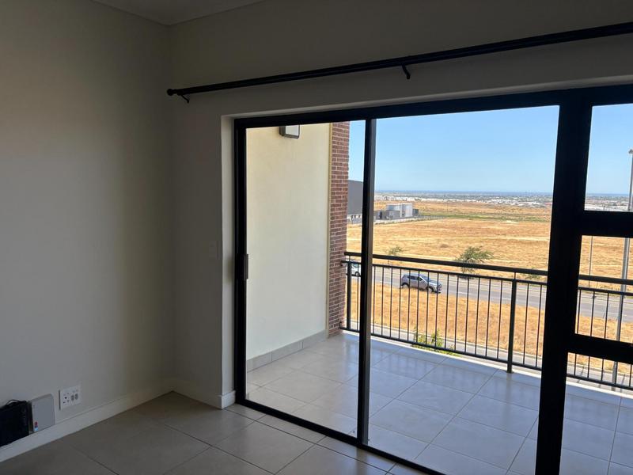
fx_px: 475
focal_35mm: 26
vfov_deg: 53.1
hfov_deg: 67.3
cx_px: 316
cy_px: 238
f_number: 1.6
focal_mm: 5.96
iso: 50
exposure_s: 1/1364
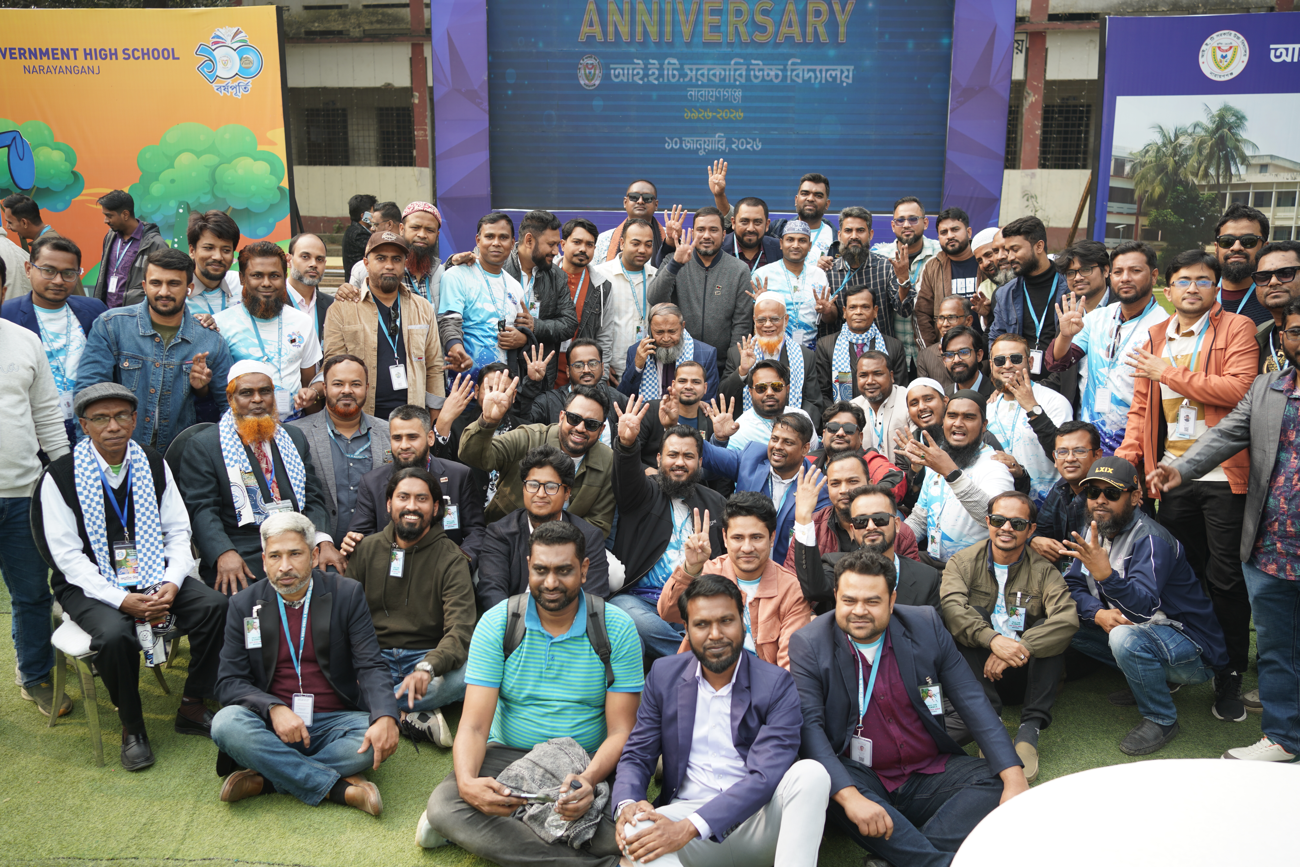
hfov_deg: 54.4
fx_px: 1264
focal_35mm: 35
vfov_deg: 37.9
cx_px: 650
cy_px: 434
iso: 100
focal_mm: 35
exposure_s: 1/200
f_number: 3.5
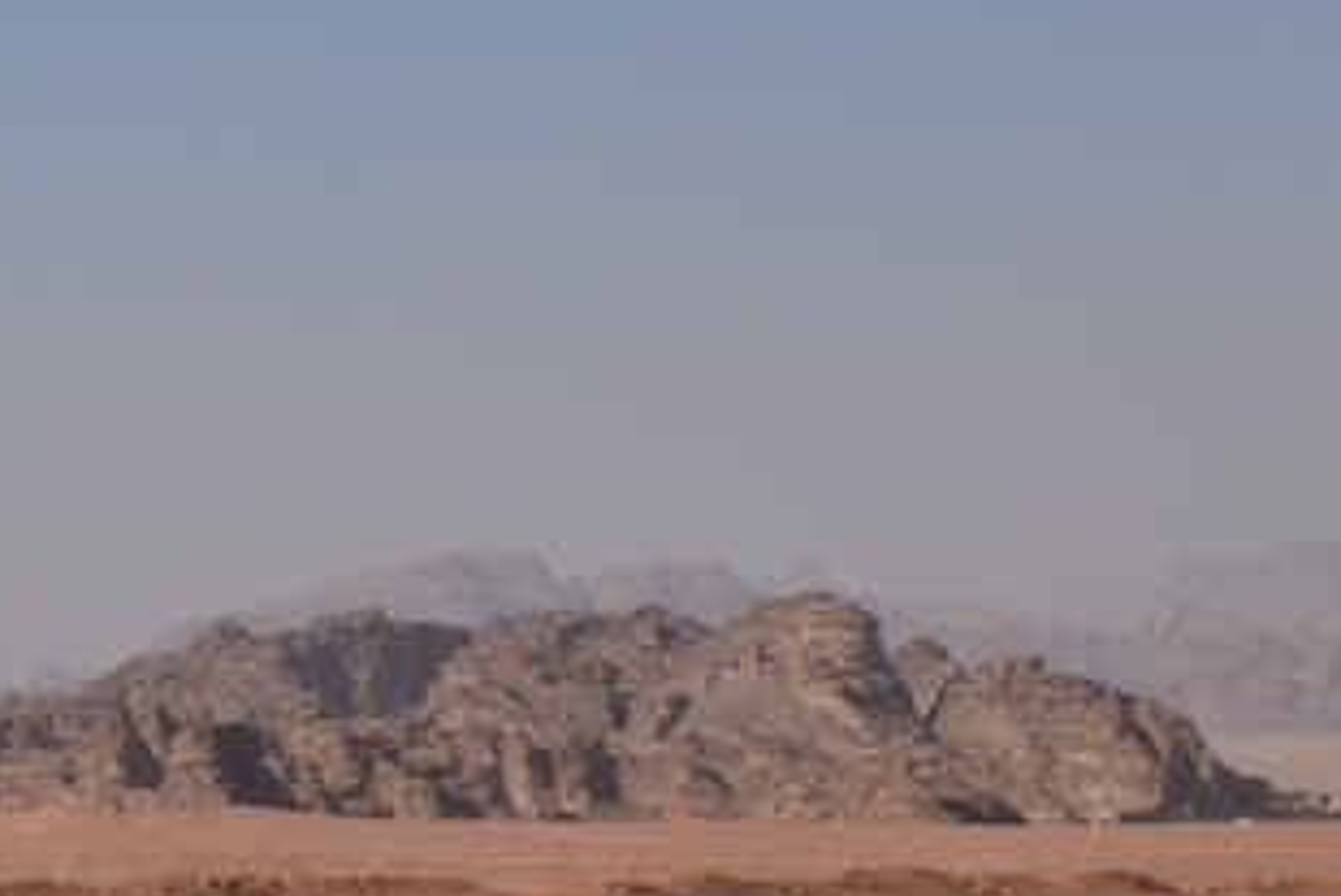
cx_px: 95
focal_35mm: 253
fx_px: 9411
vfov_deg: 5.4
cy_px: 457
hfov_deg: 8.1
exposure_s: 1/60
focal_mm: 55
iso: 100
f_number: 25
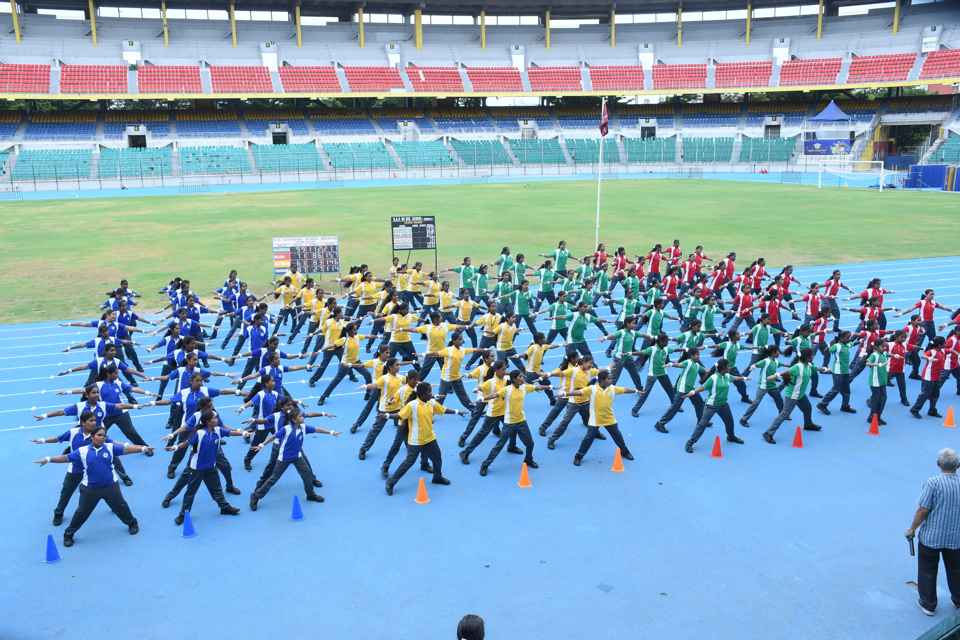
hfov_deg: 57.2
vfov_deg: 40.0
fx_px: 880
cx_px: 480
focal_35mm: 33
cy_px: 320
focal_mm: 22
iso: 400
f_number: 8
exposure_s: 1/125
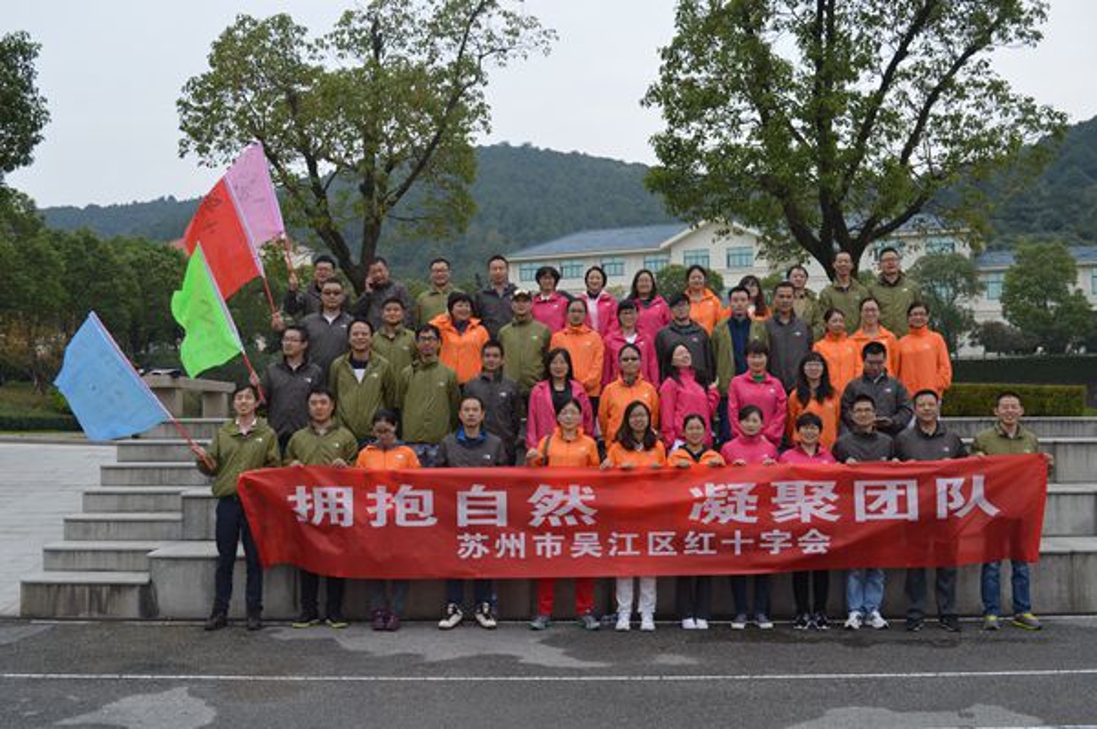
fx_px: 1142
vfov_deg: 35.4
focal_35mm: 38
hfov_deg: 51.3
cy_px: 364
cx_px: 548
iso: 100
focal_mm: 25
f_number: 5.6
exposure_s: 1/125
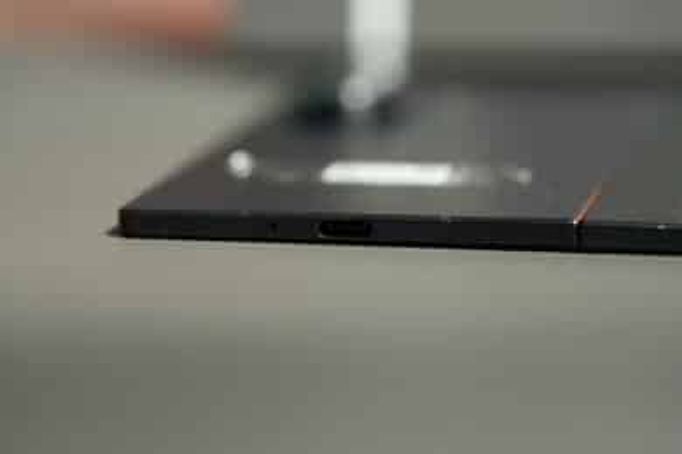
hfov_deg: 10.3
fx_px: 3789
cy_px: 227
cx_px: 341
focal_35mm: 200
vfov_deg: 6.9
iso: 2500
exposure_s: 1/200
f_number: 4
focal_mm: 200
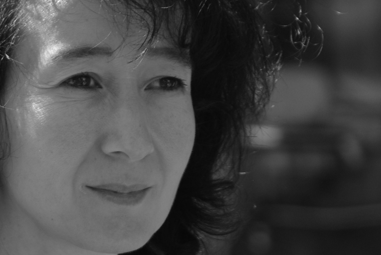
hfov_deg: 2.4
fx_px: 9049
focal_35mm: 854
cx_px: 47
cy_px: 148
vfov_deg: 1.6
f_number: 6.3
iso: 200
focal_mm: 250
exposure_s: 1/160
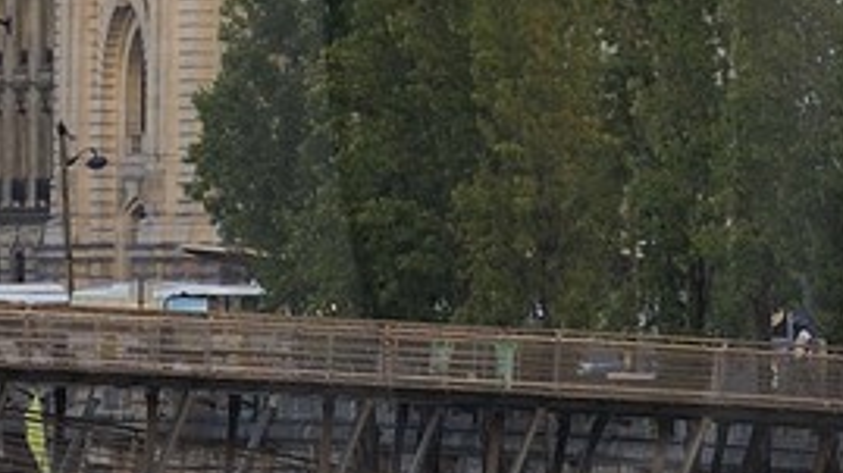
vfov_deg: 1.3
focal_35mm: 903
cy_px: -16
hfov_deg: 2.4
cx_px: 1476
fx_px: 20175
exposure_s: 1/125
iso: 400
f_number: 6.3
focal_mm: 145
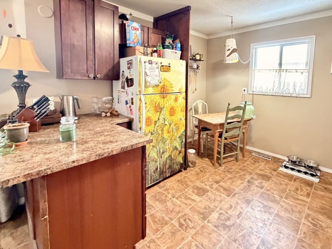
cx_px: 183
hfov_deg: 87.5
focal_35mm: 18
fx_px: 173
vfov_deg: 70.7
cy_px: 97
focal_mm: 2.22
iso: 1250
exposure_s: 1/30
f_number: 2.2
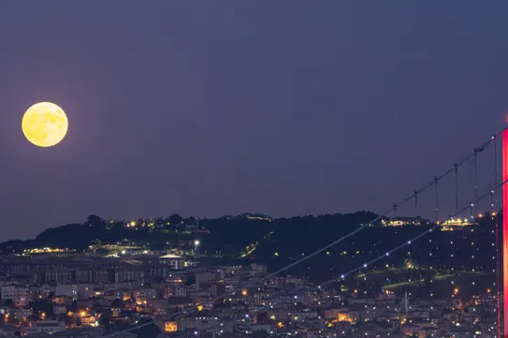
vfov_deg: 4.3
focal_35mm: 321
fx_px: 4525
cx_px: 181
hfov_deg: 6.4
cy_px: 176
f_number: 10
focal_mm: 198
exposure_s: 1/3
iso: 2000
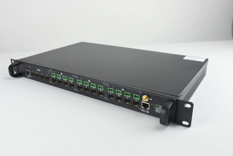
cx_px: 116
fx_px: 223
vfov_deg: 38.4
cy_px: 78
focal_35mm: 34
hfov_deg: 55.1
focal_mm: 23
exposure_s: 1/80
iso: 800
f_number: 8
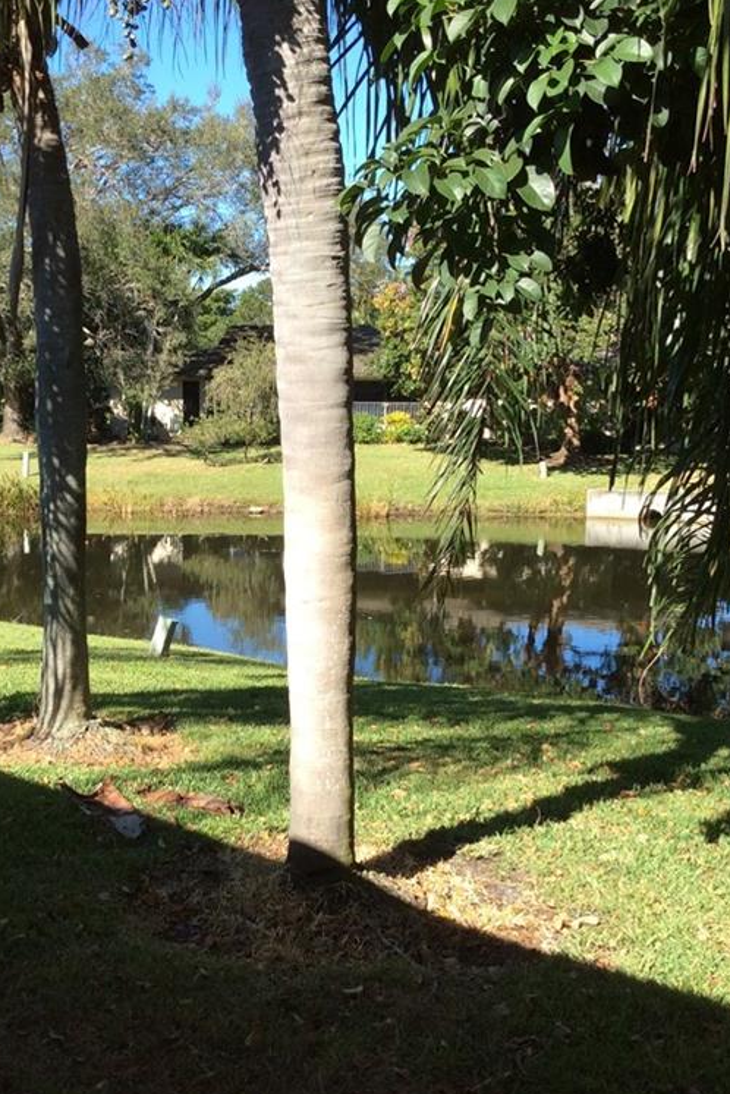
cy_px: 548
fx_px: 1428
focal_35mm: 47
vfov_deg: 41.9
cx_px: 245
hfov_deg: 28.5
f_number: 2.4
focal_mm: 3.3
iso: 32
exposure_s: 1/608
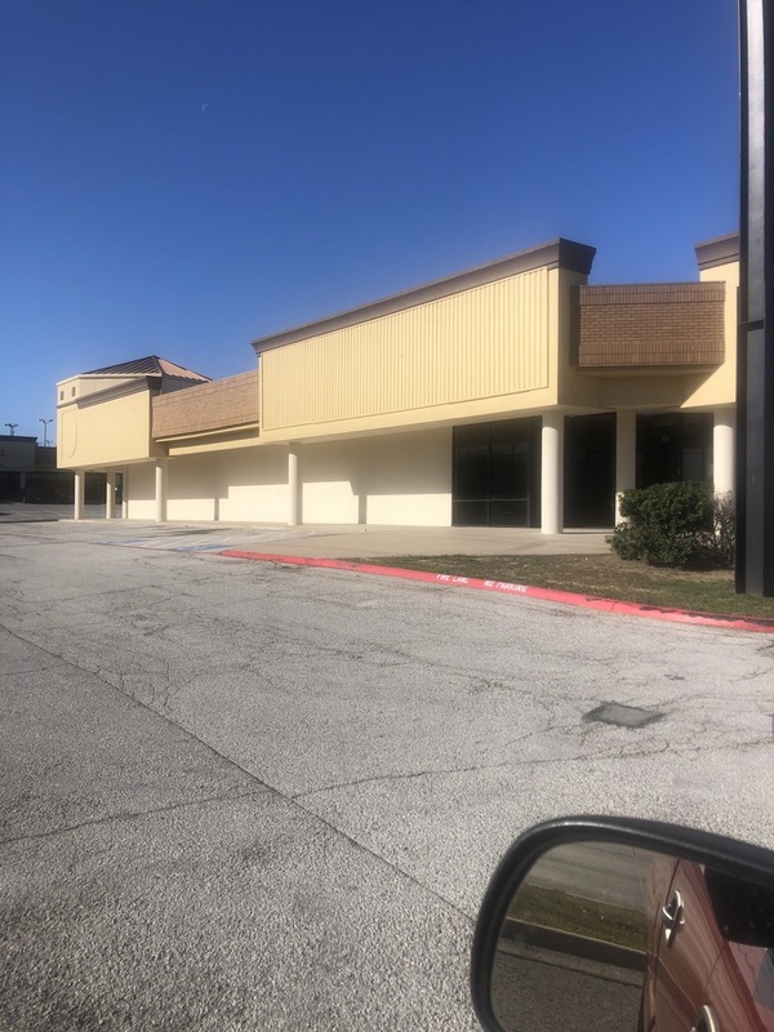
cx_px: 387
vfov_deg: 63.4
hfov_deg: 49.7
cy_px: 516
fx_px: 835
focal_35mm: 28
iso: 20
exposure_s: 1/2857
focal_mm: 3.99
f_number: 1.8
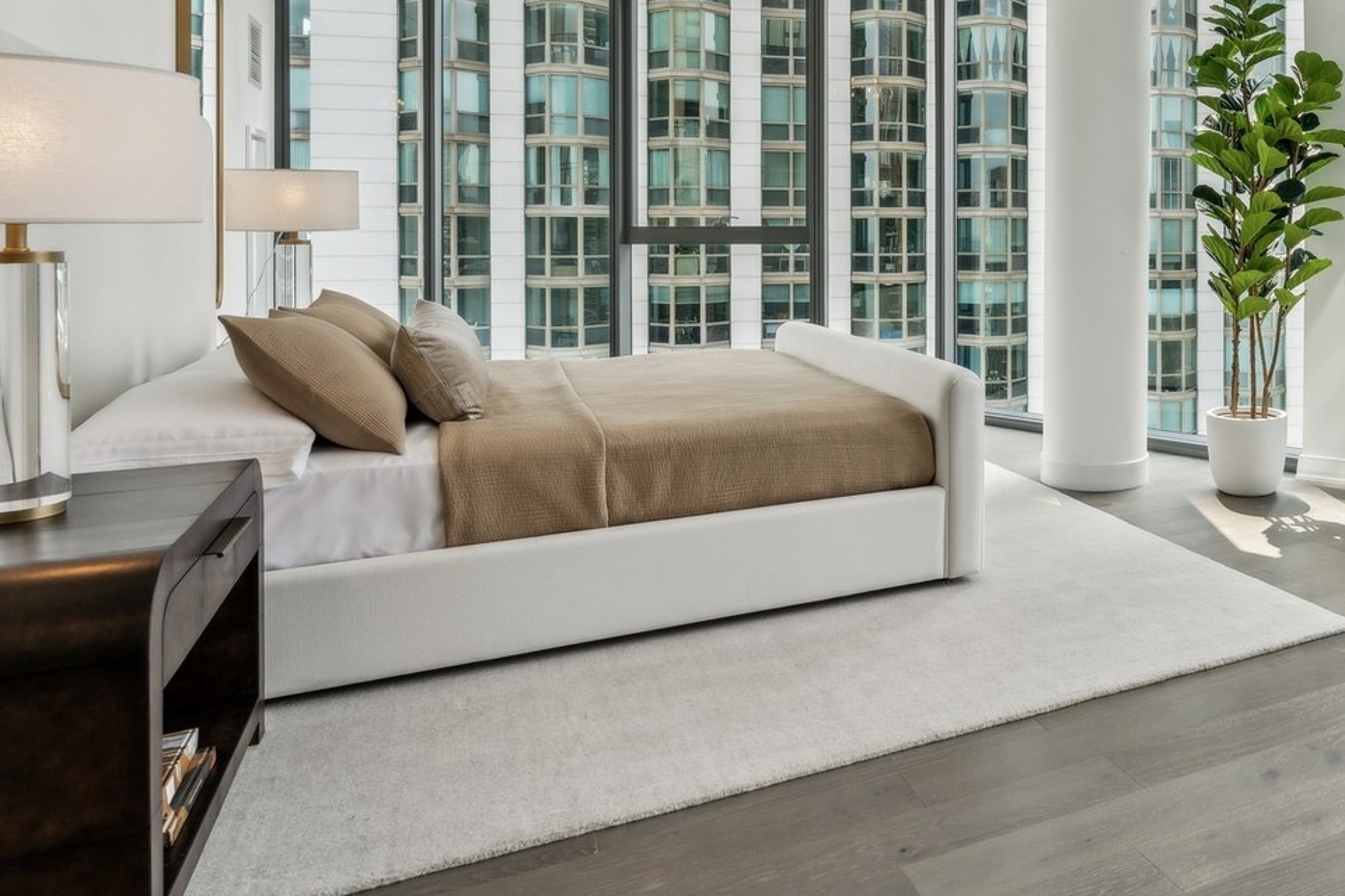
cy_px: 248
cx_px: 1087
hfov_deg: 61.5
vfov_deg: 46.6
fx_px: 1009
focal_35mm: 27
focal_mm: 16
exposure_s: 1/160
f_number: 7.1
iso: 320
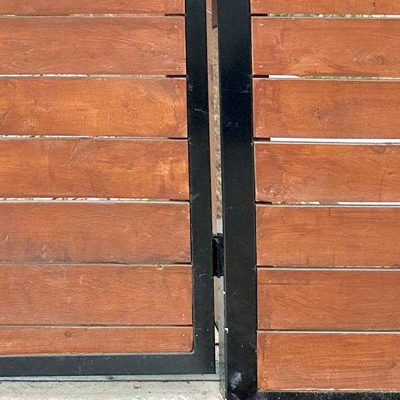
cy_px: -84
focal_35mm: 73
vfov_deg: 21.9
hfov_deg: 22.9
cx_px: 21
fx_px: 954
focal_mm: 6.86
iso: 80
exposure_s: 1/4545
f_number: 1.78
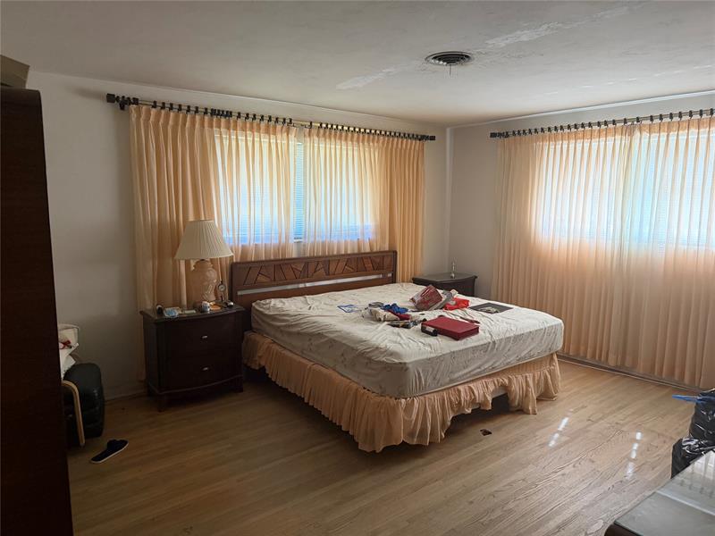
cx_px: 358
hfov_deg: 71.6
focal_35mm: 24
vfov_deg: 56.8
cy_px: 268
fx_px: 496
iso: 500
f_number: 1.78
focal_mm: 6.76
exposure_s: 1/60
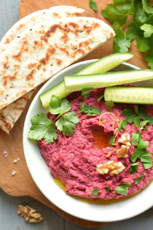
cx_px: 76
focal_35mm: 158
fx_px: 1004
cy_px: 115
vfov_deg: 13.0
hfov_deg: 8.7
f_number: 8
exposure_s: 1/8
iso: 200
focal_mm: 105
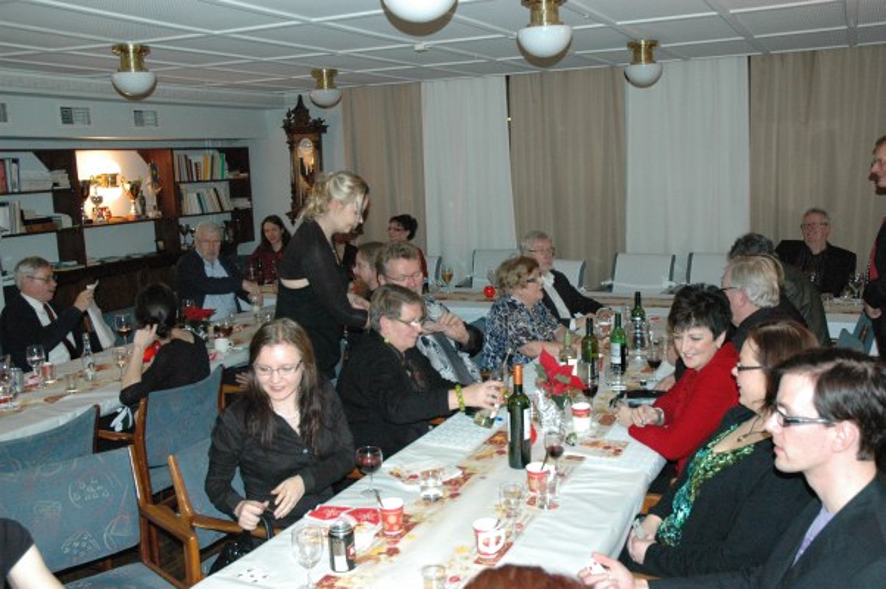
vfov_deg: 36.8
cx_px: 443
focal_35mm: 36
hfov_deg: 53.2
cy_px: 294
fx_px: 885
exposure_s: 1/60
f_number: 5
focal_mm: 24
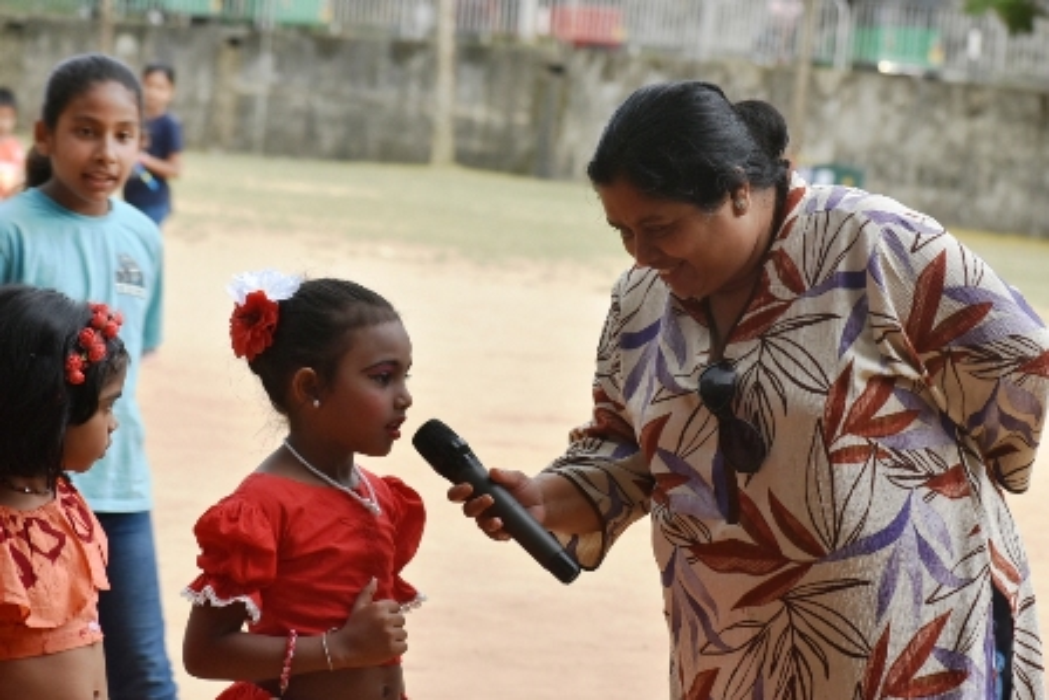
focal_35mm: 168
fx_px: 4897
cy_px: 350
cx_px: 524
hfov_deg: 12.2
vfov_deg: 8.2
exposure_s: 1/100
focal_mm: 112
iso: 400
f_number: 7.1
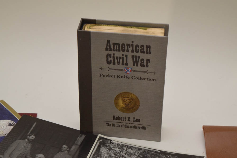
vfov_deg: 16.6
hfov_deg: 24.6
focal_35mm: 82
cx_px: 118
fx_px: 543
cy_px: 79
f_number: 5.6
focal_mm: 55
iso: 800
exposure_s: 1/100
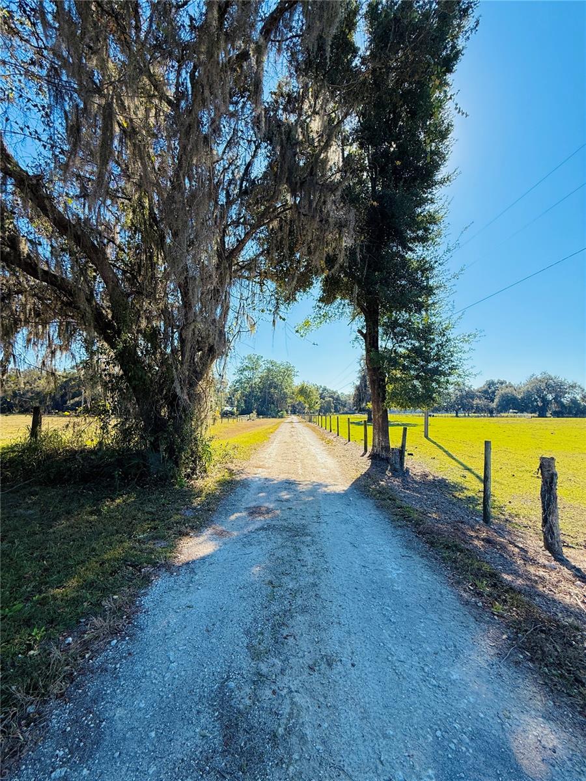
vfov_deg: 102.1
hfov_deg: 85.7
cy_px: 390
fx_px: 316
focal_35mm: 14
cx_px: 293
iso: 64
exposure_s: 1/1534
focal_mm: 2.22
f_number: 2.2
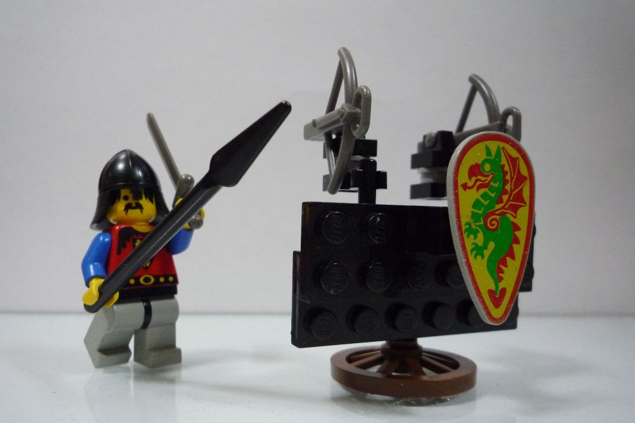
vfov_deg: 47.8
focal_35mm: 27
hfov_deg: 67.4
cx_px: 307
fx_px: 476
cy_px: 239
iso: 400
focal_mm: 4.4
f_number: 2.8
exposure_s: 1/25
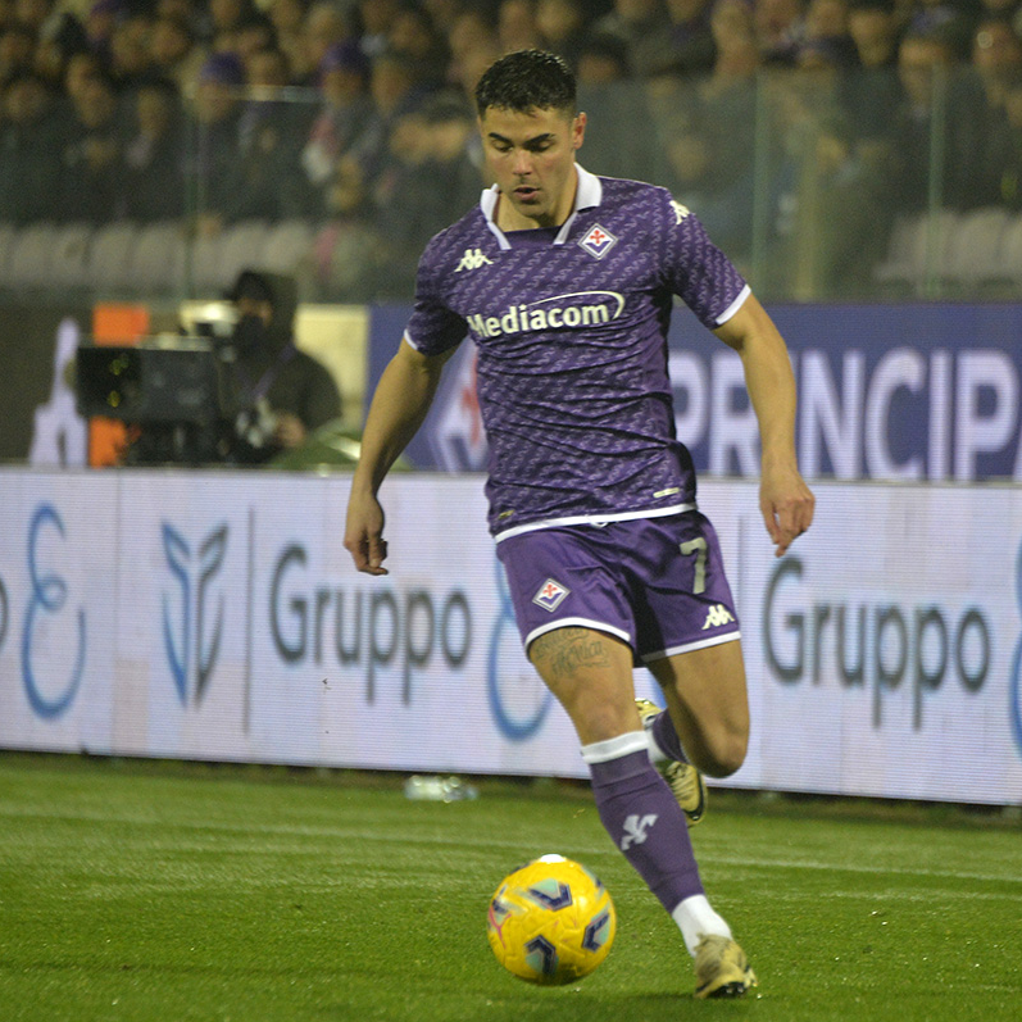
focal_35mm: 512
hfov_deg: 3.4
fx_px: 17102
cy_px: 510
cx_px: 594
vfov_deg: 3.4
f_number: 5.6
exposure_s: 1/1000
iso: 3200
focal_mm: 400
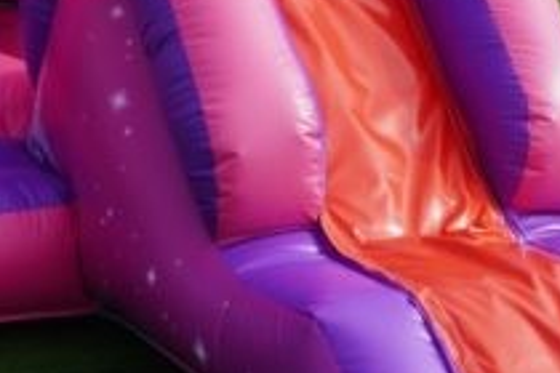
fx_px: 1820
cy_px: -89
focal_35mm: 117
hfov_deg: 17.4
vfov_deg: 11.5
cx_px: 125
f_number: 10
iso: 100
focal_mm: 16
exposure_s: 1/160
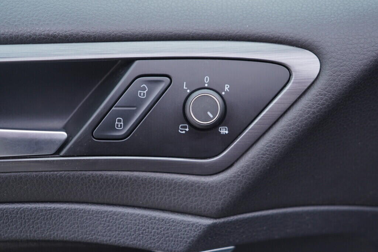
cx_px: 189
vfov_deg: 36.9
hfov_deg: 53.1
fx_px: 378
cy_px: 126
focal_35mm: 36
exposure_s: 1/40
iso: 160
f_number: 2.8
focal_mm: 24
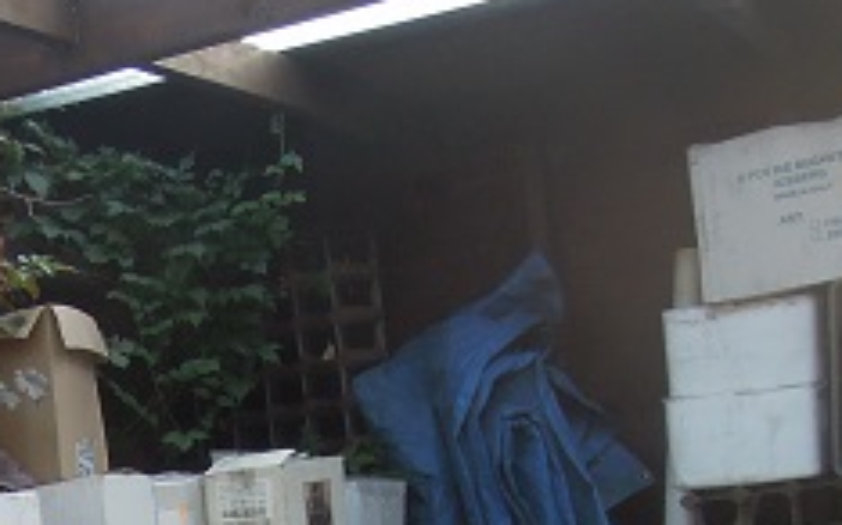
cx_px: -94
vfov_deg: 15.7
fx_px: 1743
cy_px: 800
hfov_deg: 25.2
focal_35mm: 76
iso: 160
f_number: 2.8
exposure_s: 1/100
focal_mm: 4.3
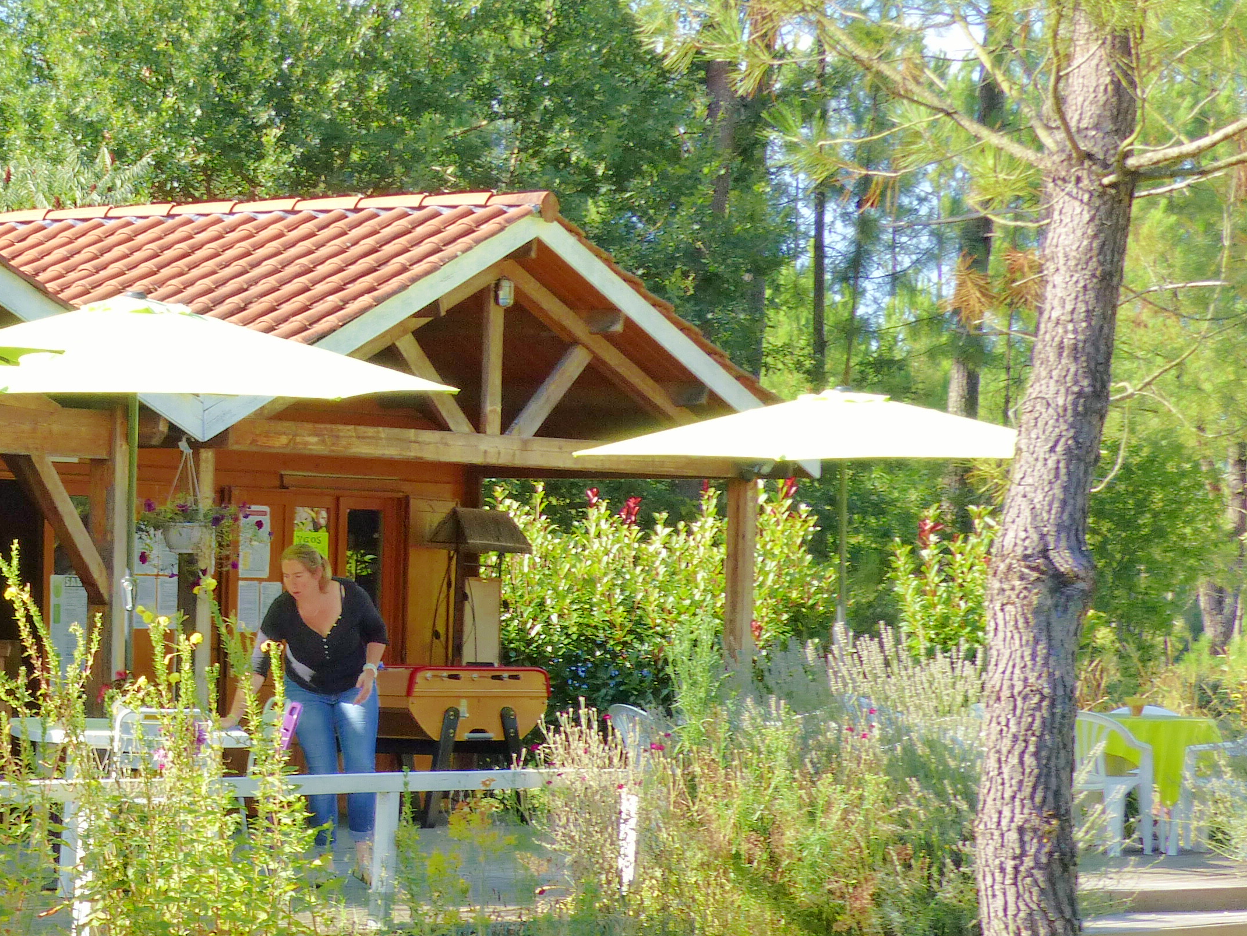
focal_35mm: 170
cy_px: 513
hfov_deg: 11.5
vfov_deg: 8.7
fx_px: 6124
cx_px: 92
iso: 100
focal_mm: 16.4
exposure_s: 1/200
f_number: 4
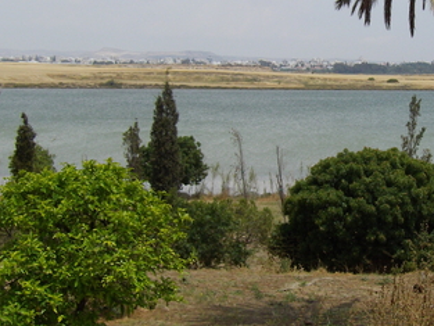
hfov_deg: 21.1
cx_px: 341
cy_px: 143
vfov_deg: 16.1
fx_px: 1154
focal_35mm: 92
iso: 100
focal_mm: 8.5
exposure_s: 1/1600
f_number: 3.5
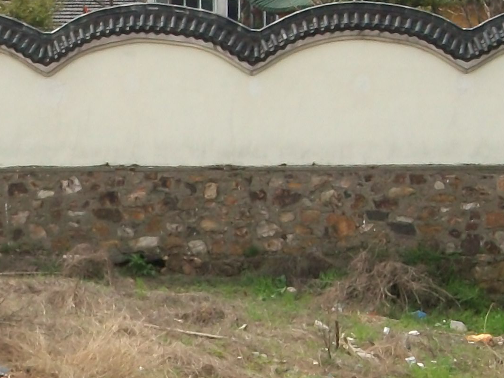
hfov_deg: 14.4
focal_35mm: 136
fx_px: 1980
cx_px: 106
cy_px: 269
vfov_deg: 10.9
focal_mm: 7.1
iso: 80
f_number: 6.3
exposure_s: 1/250
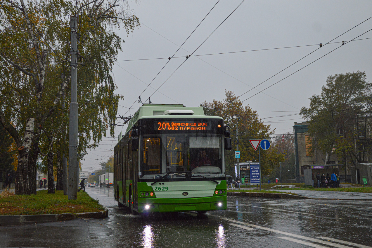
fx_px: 506
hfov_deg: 40.4
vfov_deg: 27.5
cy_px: 123
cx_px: 187
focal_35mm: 49
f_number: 4.2
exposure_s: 1/200
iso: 400
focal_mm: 32
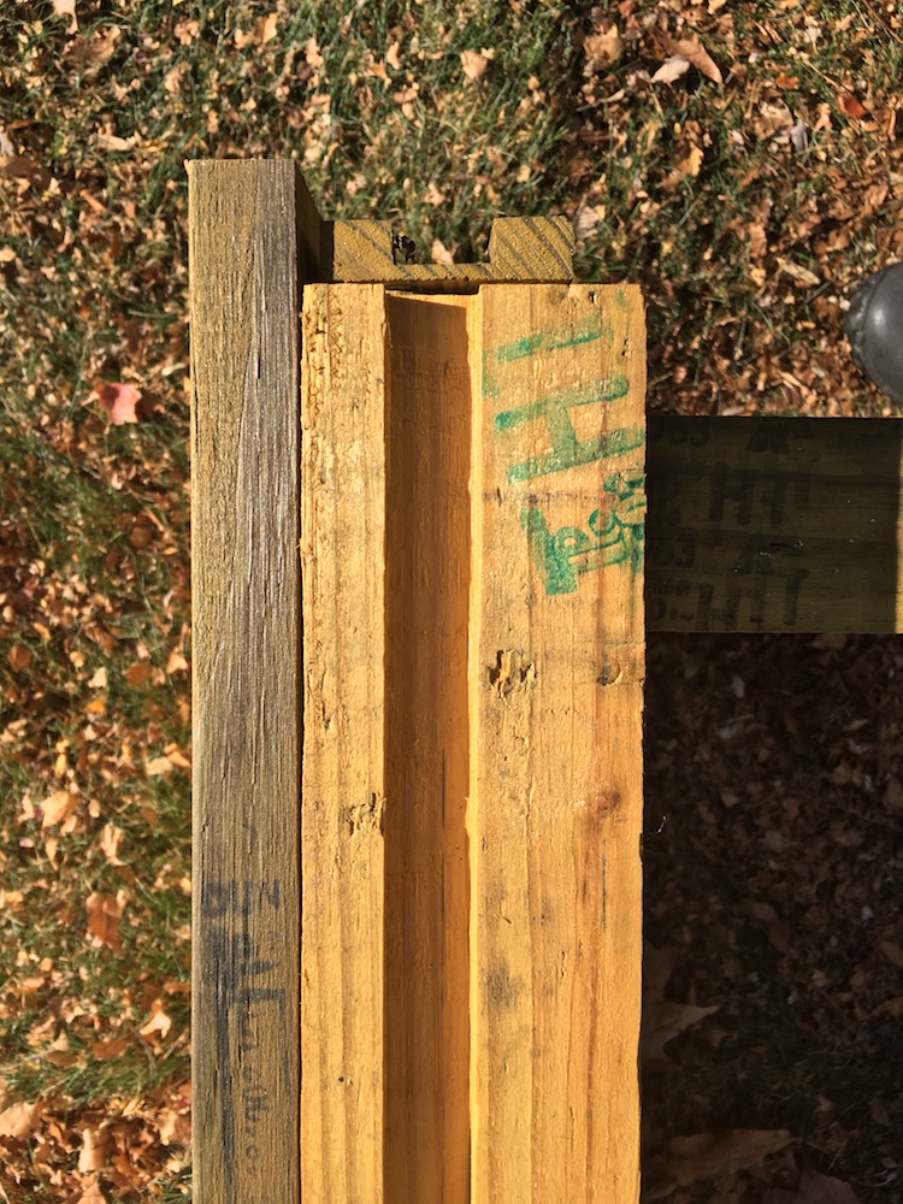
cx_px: 452
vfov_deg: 61.7
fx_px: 1009
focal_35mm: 29
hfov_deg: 48.2
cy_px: 602
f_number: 2.2
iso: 25
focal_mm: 4.15
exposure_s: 1/810
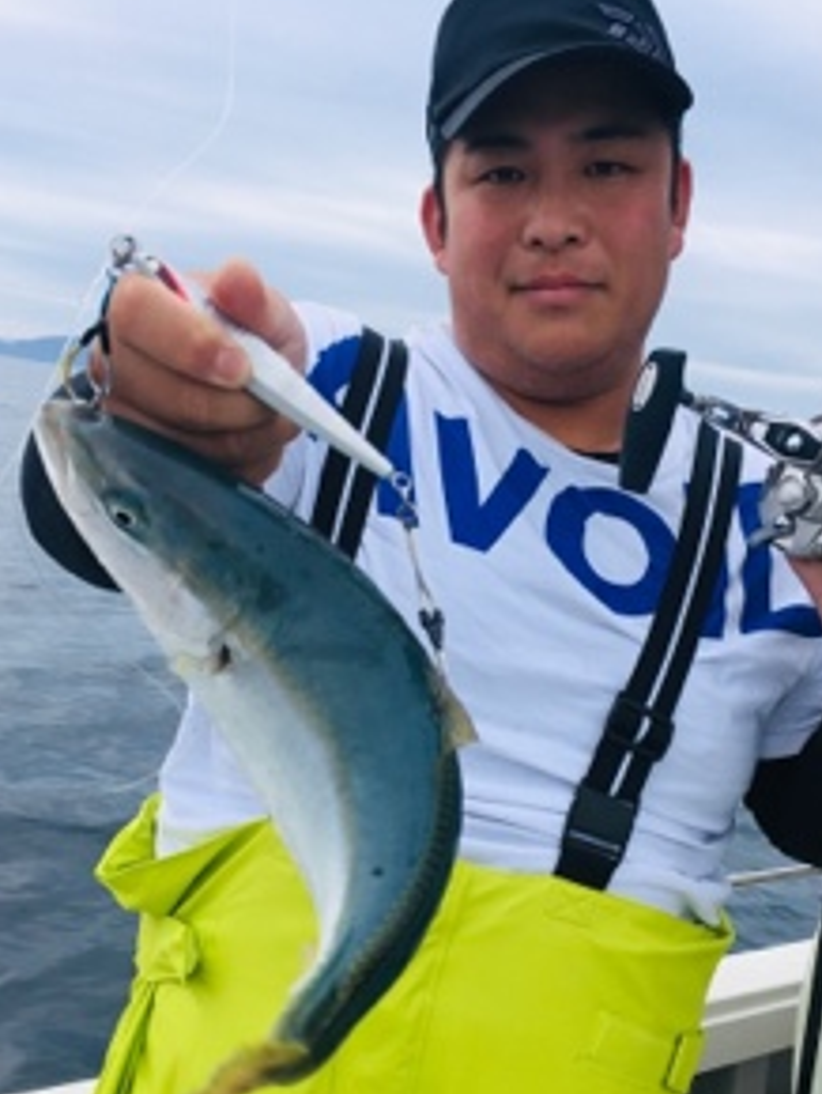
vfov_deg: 46.0
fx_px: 1265
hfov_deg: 35.9
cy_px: 739
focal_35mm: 40
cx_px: 501
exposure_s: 1/561
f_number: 2.2
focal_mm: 4.15
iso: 25
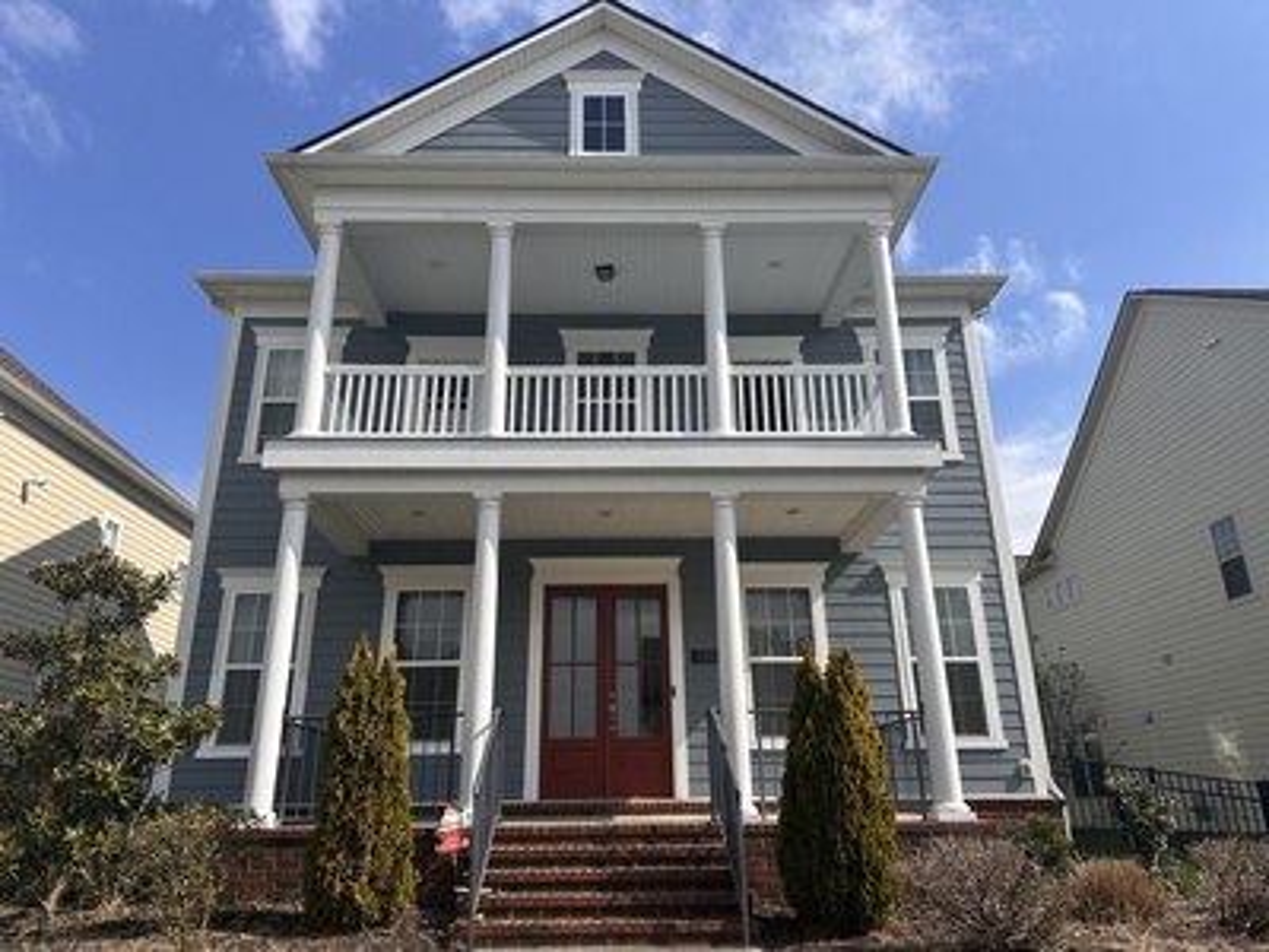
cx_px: 634
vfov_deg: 56.8
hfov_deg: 71.6
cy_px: 476
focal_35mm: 24
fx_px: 880
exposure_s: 1/4762
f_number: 1.78
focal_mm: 6.86
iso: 80
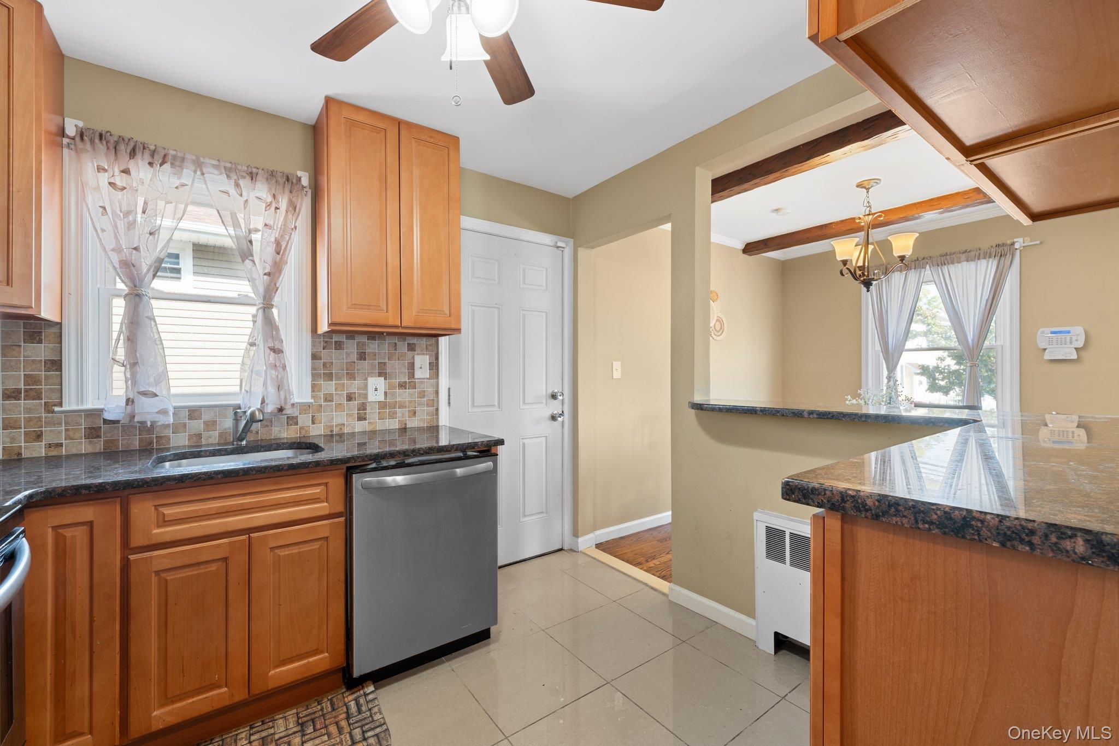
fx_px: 435
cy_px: 373
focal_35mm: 14
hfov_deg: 104.3
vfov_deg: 81.2
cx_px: 560
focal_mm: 14
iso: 250
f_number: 10
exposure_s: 1.6
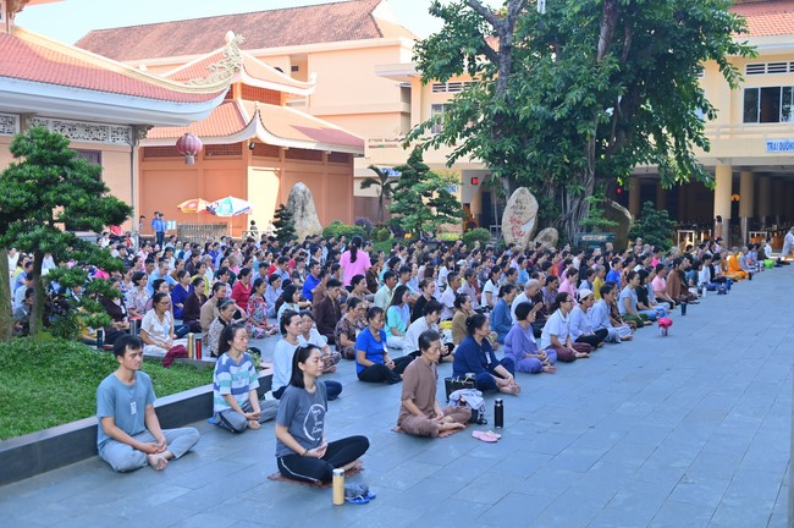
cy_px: 264
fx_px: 881
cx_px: 397
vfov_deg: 33.3
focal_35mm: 40
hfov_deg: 48.5
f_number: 3.2
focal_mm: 40
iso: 125
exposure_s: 1/400
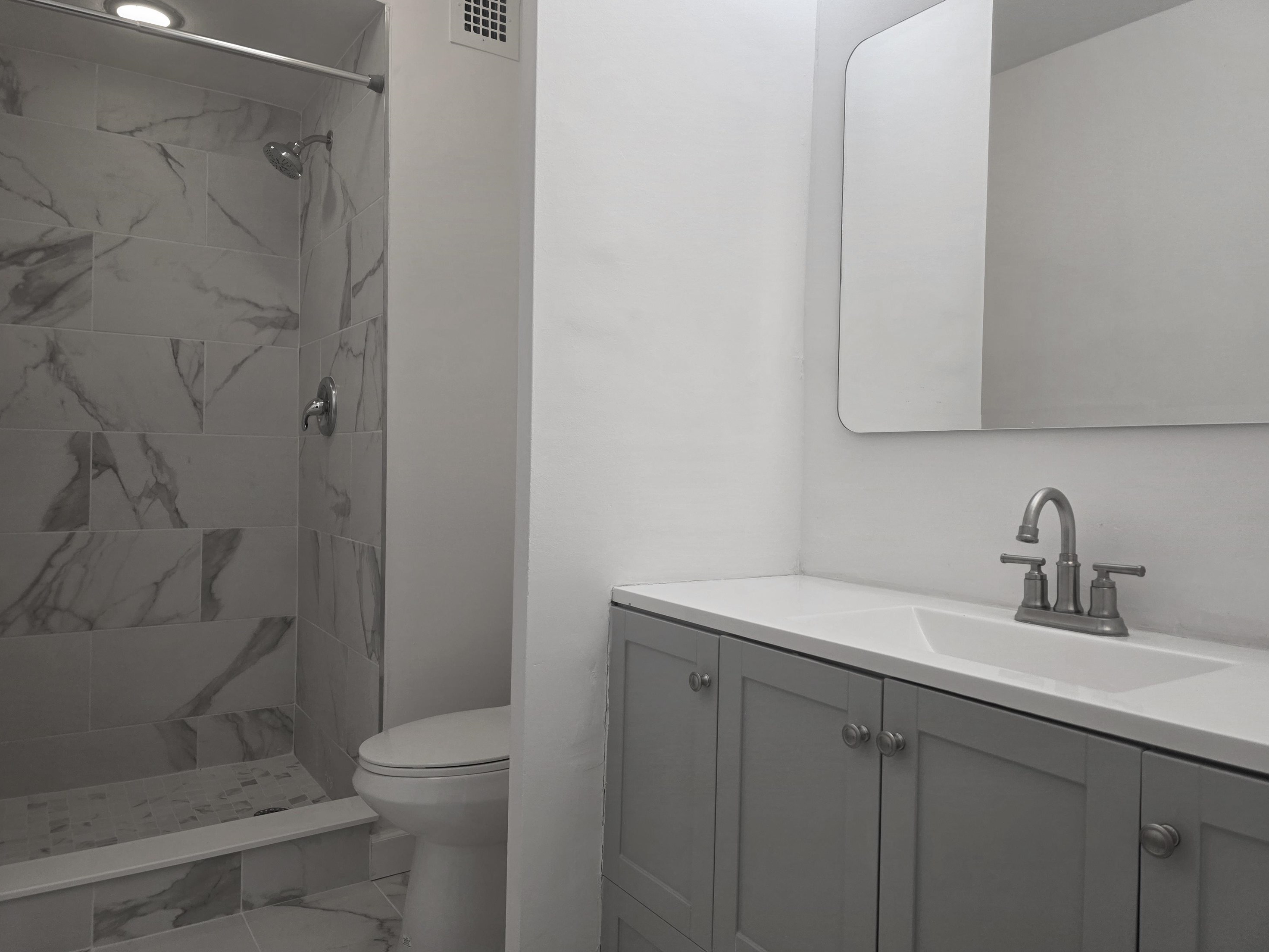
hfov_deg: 71.6
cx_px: 618
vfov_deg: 56.8
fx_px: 880
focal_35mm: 24
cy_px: 466
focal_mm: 6.3
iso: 125
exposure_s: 1/120
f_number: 1.7
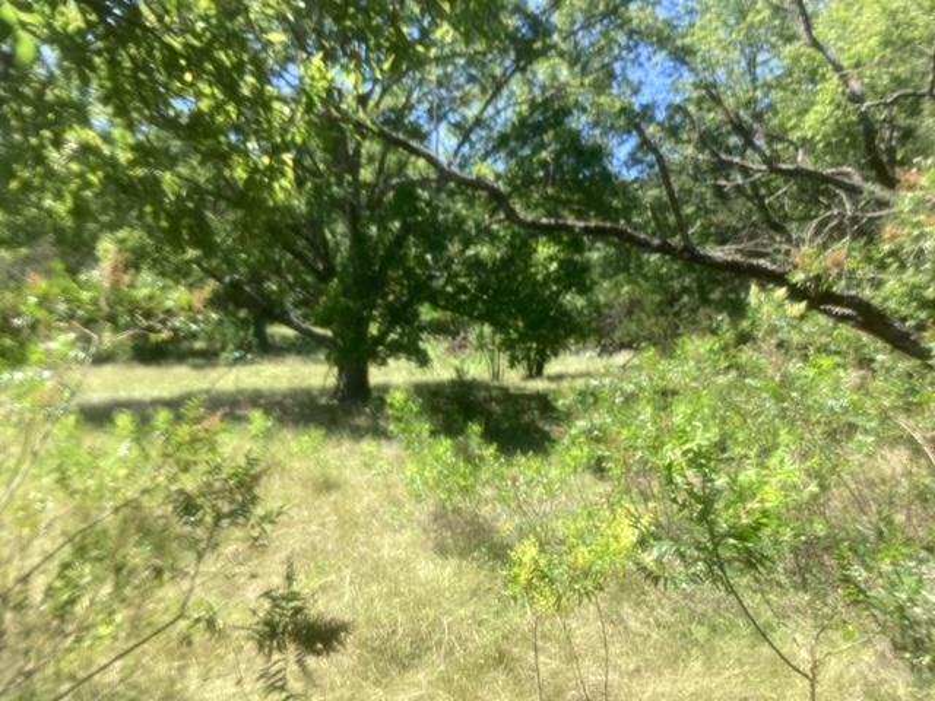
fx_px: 837
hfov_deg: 58.4
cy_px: 350
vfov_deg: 45.4
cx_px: 468
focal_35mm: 31
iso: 25
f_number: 2.4
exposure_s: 1/377
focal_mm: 3.3
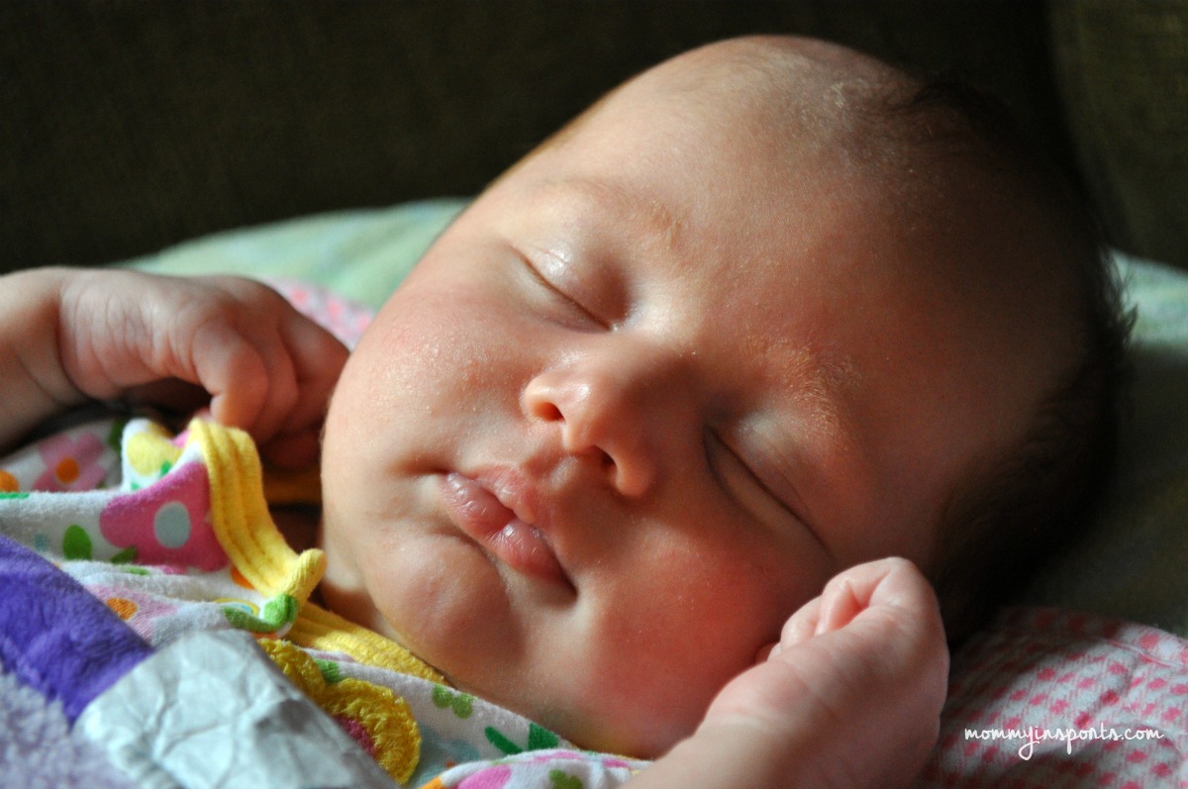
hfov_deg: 24.6
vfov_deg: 16.5
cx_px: 594
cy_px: 394
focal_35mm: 82
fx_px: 2719
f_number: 5.6
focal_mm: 55
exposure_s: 1/30
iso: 1000
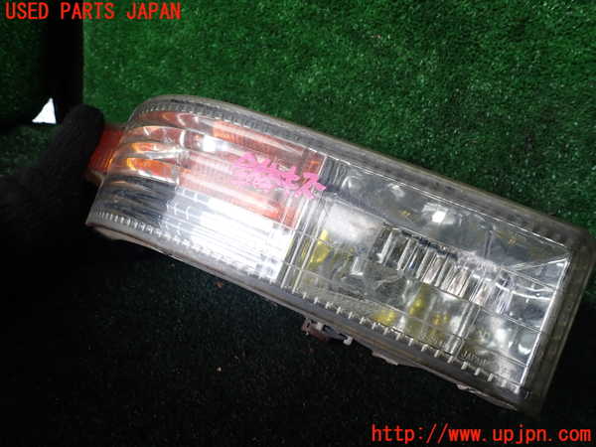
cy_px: 224
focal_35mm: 25
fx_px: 430
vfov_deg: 54.9
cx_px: 298
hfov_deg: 69.4
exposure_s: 1/60
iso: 100
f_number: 2.8
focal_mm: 4.5
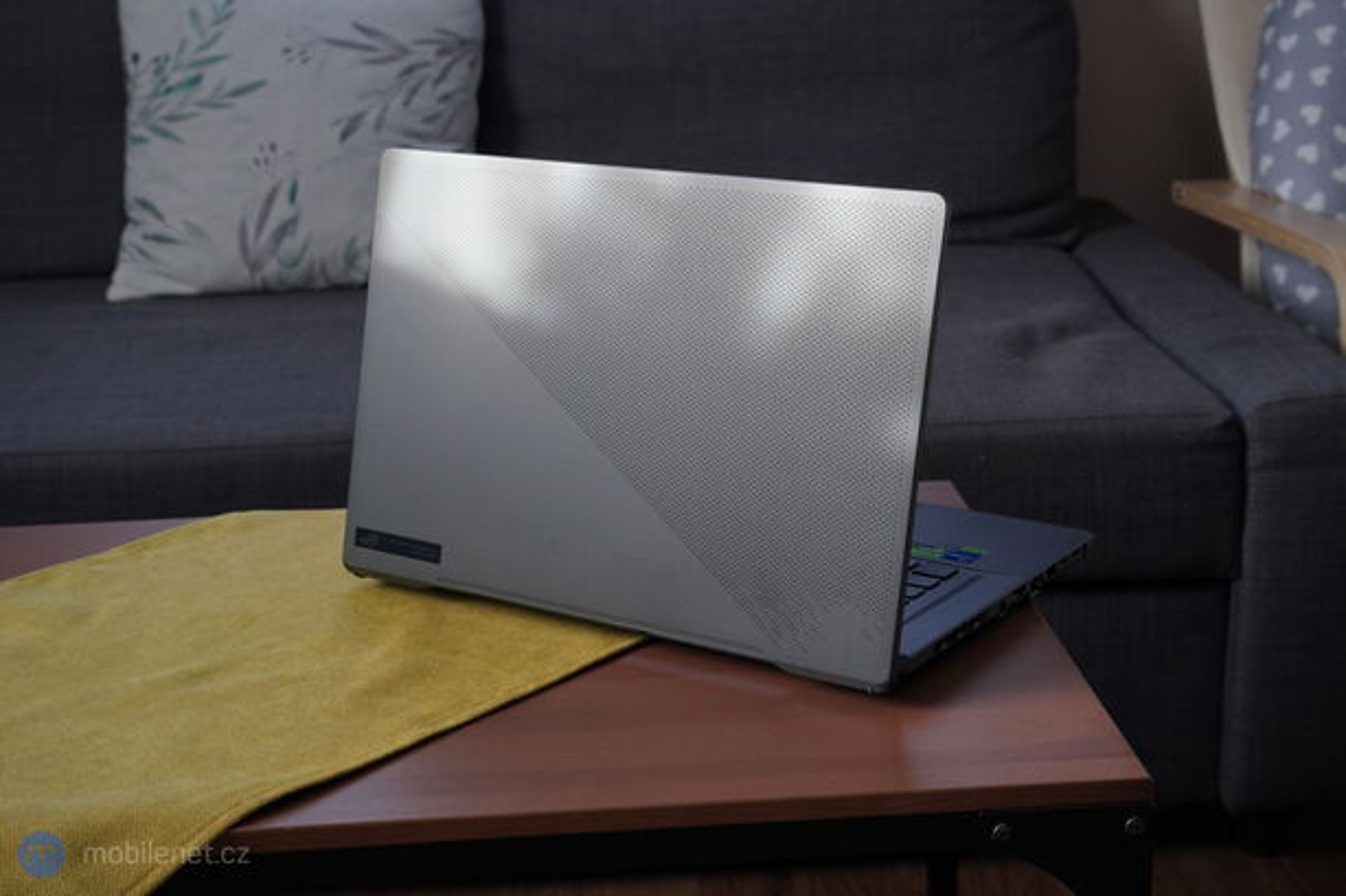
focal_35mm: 52
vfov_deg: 25.7
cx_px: 673
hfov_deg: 37.9
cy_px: 448
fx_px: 1962
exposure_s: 1/160
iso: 500
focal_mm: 35
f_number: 6.3
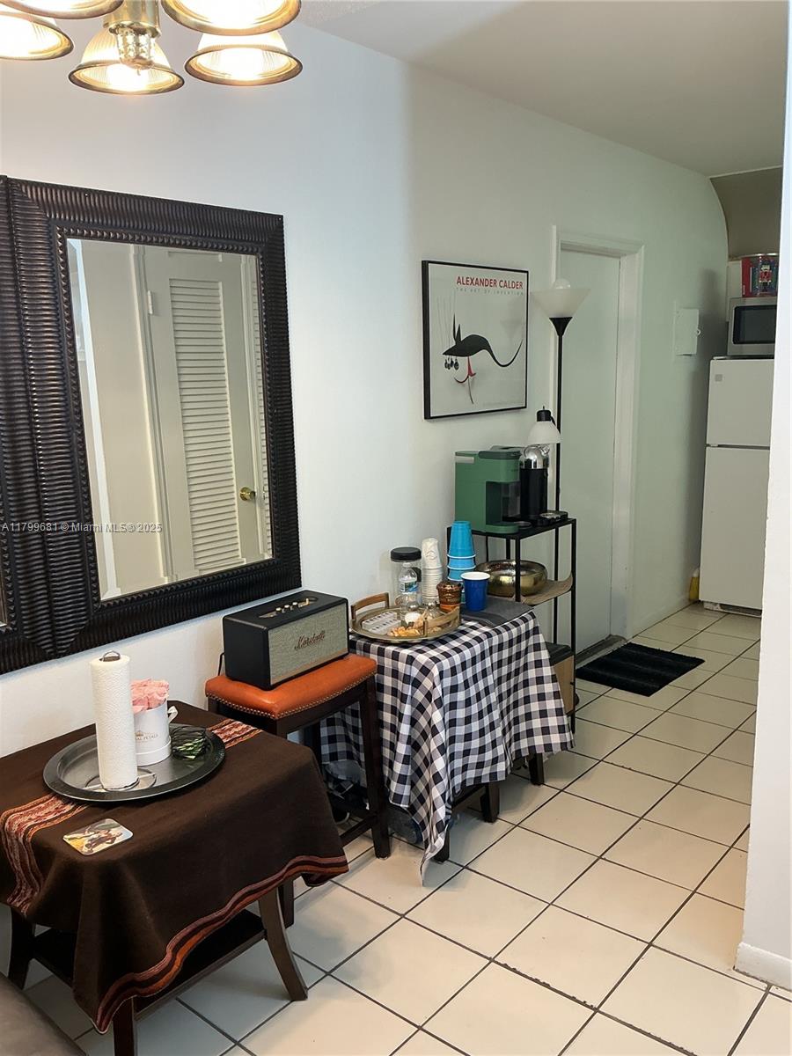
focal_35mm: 29
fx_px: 885
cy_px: 528
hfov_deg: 48.2
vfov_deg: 61.7
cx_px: 396
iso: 50
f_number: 1.8
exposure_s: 1/60
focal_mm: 3
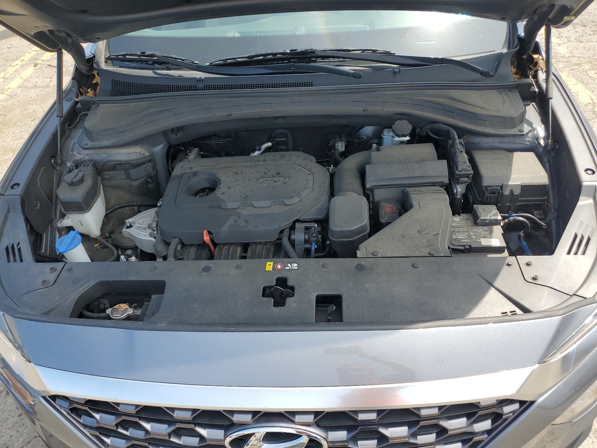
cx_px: 298
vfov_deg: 53.1
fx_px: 448
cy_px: 224
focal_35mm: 26
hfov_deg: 67.3
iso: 50
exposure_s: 1/909
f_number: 1.5
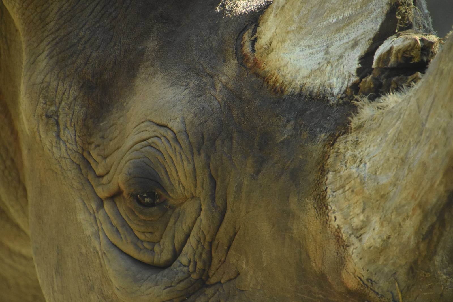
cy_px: 151
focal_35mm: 450
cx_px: 226
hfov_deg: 4.6
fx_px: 5663
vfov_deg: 3.1
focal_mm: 300
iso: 3200
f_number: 6.3
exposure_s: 1/800
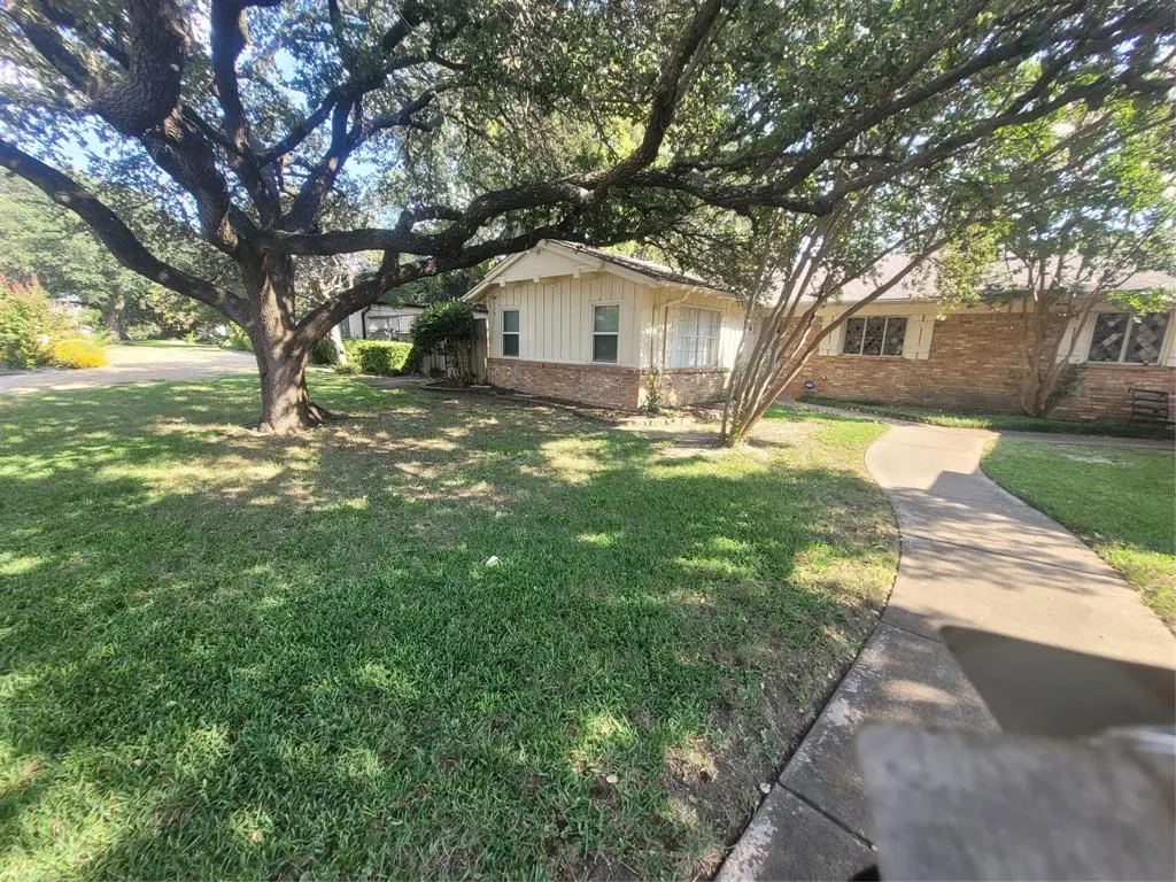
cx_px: 588
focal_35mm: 13
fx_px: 442
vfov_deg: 89.9
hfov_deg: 106.2
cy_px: 441
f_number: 2.2
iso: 40
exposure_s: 1/151
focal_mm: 1.74
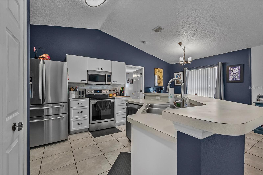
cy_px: 88
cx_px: 132
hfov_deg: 100.4
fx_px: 110
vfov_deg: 77.3
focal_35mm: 15
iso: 320
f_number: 9
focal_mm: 10
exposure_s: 1/13
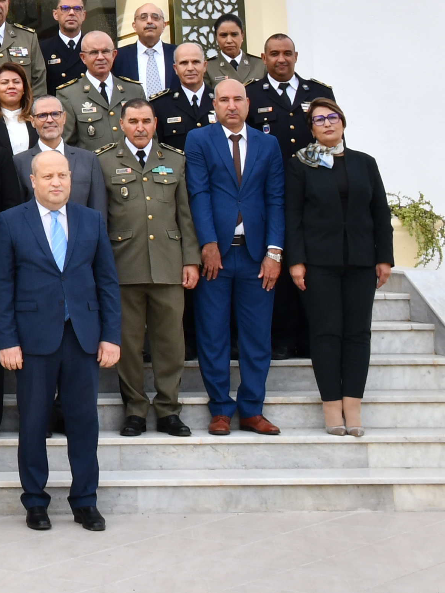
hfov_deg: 12.0
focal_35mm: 113
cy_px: -88
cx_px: -369
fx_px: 1936
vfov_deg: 16.8
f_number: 13
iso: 200
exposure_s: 1/100
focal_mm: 22
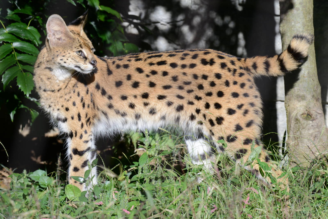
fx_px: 3281
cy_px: 110
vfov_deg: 3.8
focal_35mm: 360
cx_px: 164
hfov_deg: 5.7
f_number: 11
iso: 1000
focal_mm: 360
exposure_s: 1/500
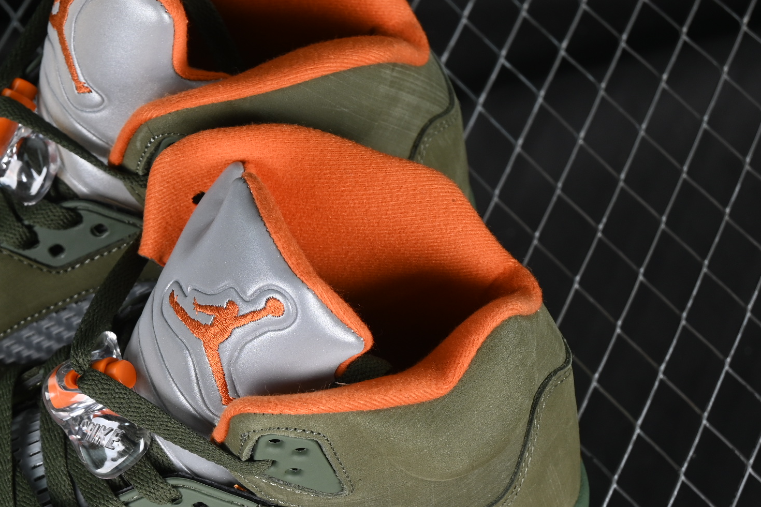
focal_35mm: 142
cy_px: 351
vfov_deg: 9.7
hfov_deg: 14.3
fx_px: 3001
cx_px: 125
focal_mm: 50
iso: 160
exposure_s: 1/50
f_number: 6.3
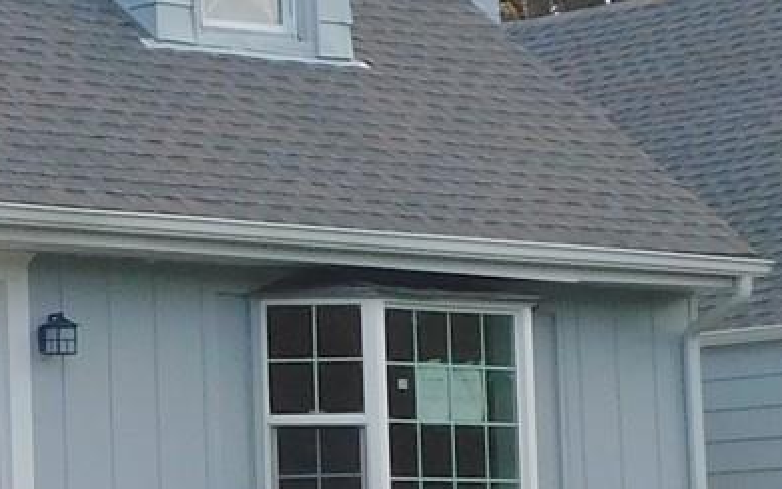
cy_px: 188
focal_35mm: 167
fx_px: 3560
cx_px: -215
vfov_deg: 7.9
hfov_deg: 12.2
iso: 125
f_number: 3.2
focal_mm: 5.3
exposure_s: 1/640
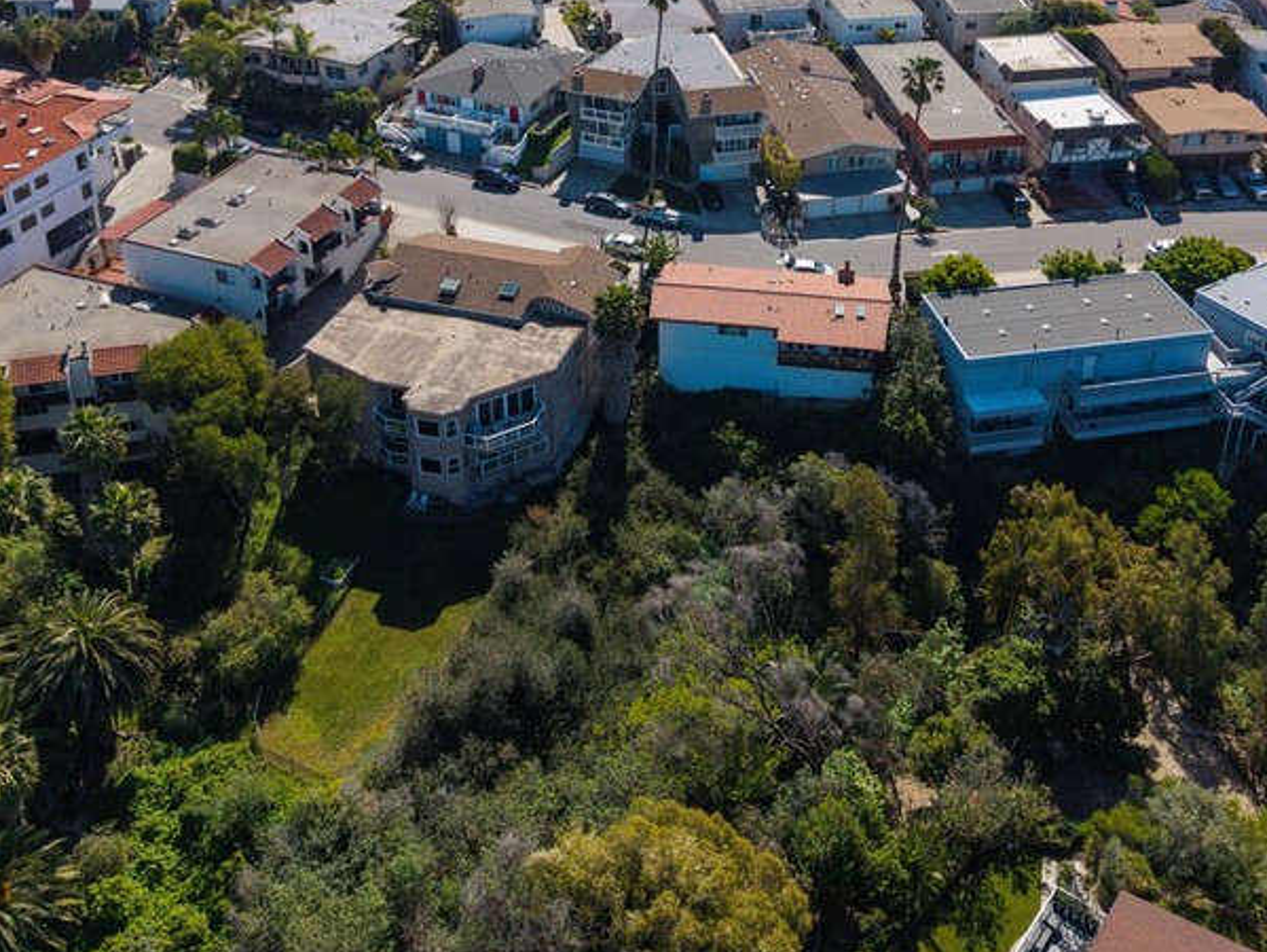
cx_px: 692
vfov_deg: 33.9
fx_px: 1502
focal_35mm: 41
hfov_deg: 45.7
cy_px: 161
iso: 200
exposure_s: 1/3200
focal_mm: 8.67
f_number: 1.8
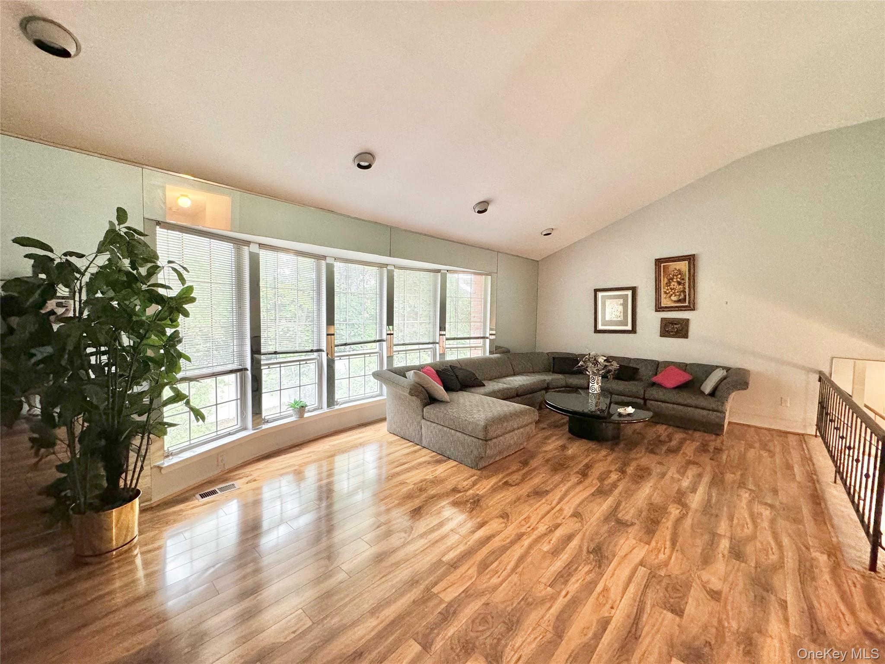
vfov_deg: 85.7
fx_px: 358
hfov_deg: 102.1
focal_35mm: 14
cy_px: 332
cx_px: 442
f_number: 2.2
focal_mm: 2.22
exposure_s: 1/60
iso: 250
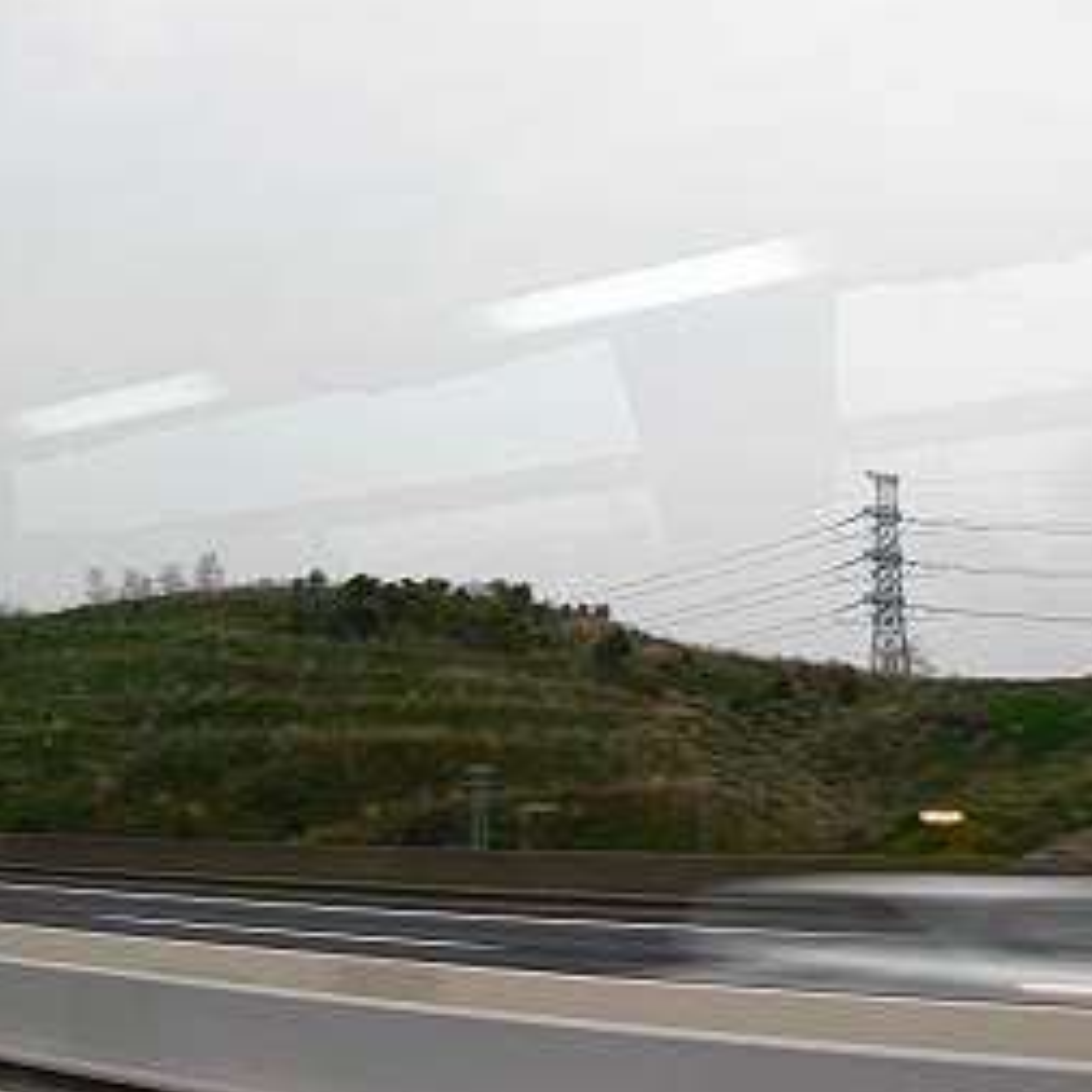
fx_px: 1892
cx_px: 470
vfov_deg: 32.2
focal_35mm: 53
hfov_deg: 32.2
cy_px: 600
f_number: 2.9
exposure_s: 1/19.5
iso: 79
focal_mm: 6.3
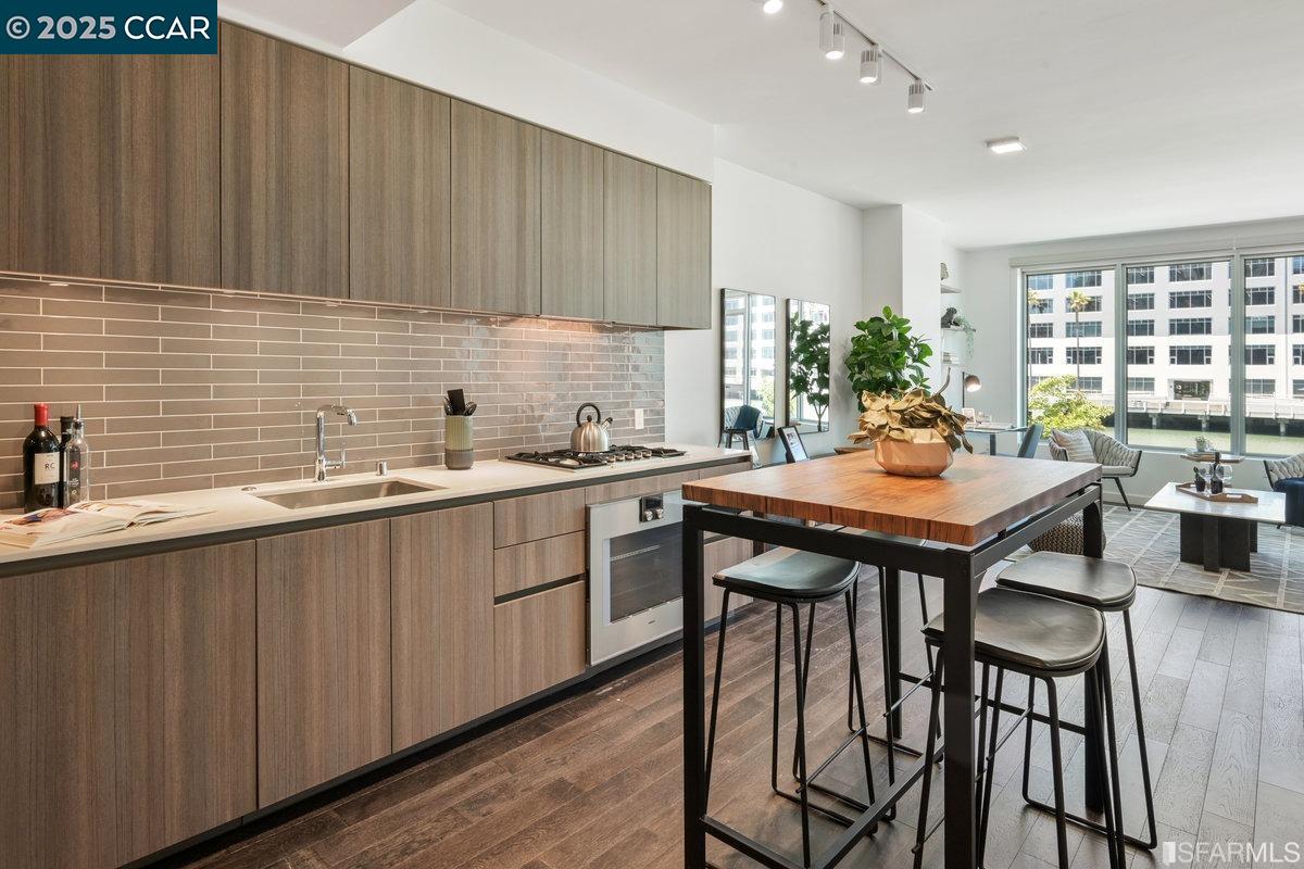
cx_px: 652
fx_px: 670
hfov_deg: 88.4
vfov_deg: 65.9
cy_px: 434
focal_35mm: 18
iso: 400
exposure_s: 1/6
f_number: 11
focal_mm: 18.5
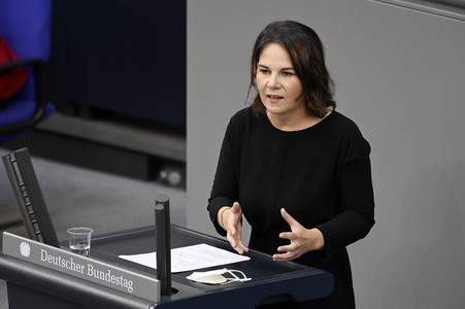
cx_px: 232
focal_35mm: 450
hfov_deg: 4.6
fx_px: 5808
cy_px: 154
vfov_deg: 3.1
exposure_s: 1/320
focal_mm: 450
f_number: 5.6
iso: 5000
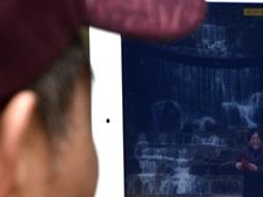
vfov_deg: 1.6
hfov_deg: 2.1
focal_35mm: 956
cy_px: 196
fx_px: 7263
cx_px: 263
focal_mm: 270
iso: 320
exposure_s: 1/200
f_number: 6.3
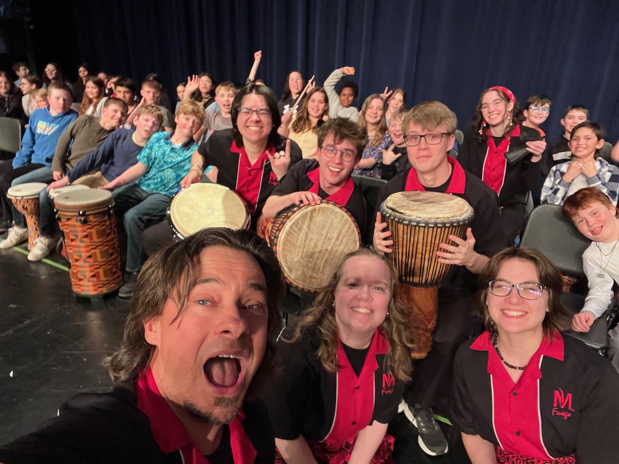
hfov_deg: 73.9
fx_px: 411
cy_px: 232
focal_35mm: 23
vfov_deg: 58.9
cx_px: 310
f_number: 2.2
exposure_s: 1/40
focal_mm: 2.71
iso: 400
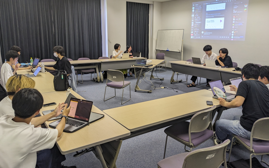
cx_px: 135
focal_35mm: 29
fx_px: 213
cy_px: 72
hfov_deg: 64.6
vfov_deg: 43.0
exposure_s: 1/30
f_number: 1.73
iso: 52
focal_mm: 4.38
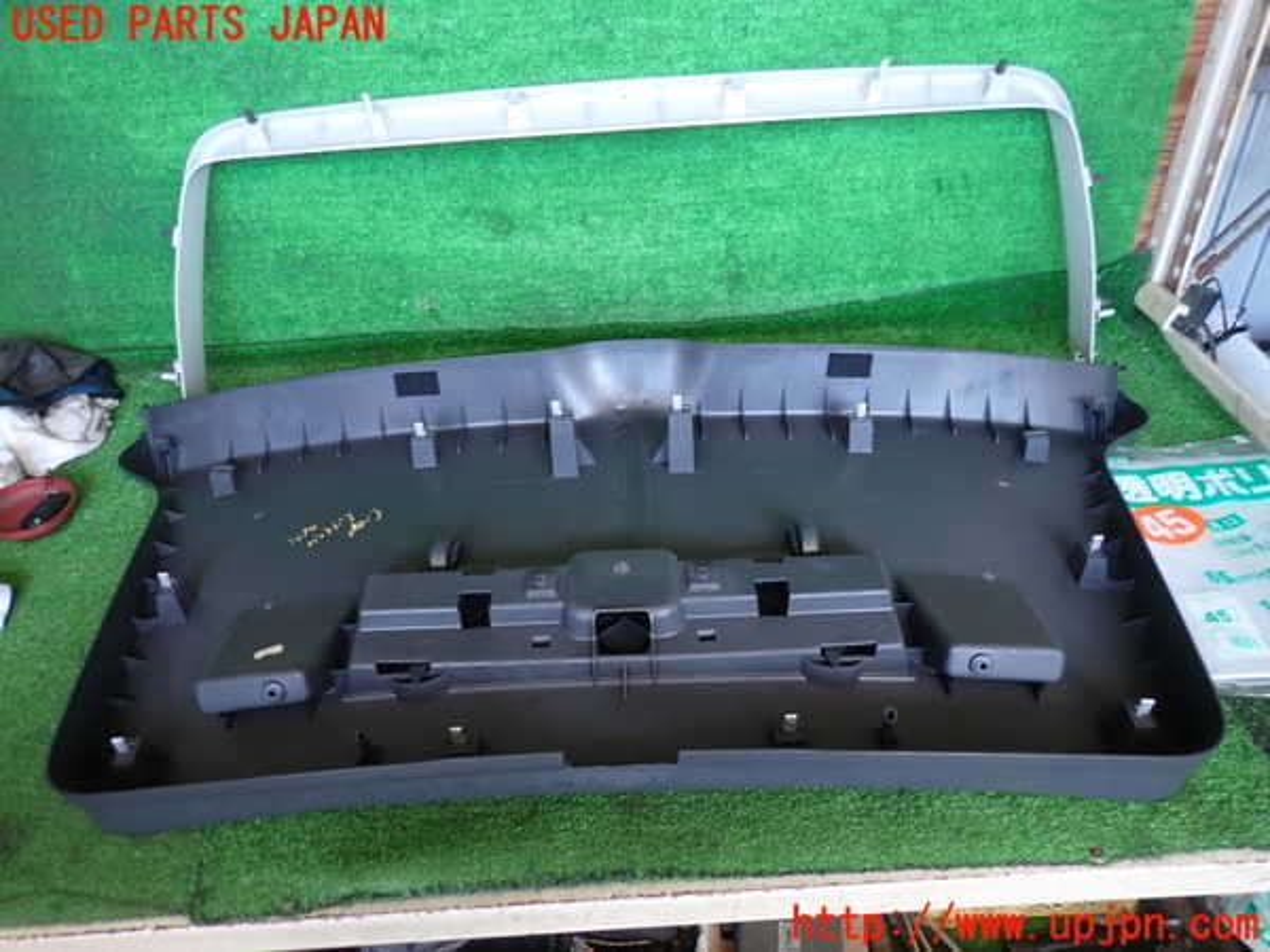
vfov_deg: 54.9
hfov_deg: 69.4
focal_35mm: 25
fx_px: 917
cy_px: 476
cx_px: 635
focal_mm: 4.5
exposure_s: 1/50
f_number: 2
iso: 200
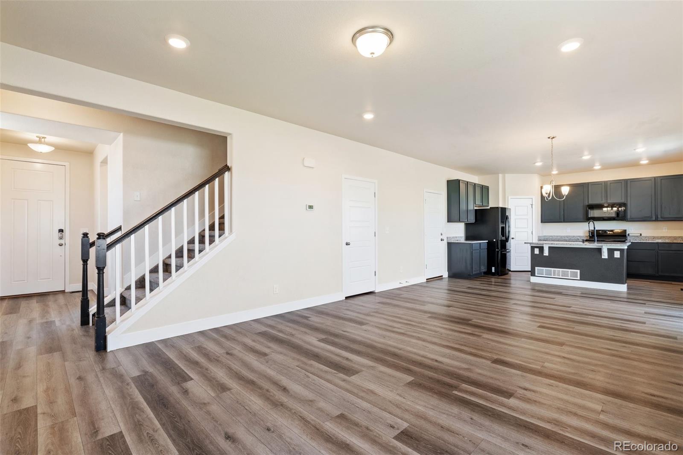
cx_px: 342
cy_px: 228
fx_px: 322
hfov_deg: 93.3
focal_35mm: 17
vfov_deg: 70.4
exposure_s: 1/1.67
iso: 100
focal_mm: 17
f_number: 9
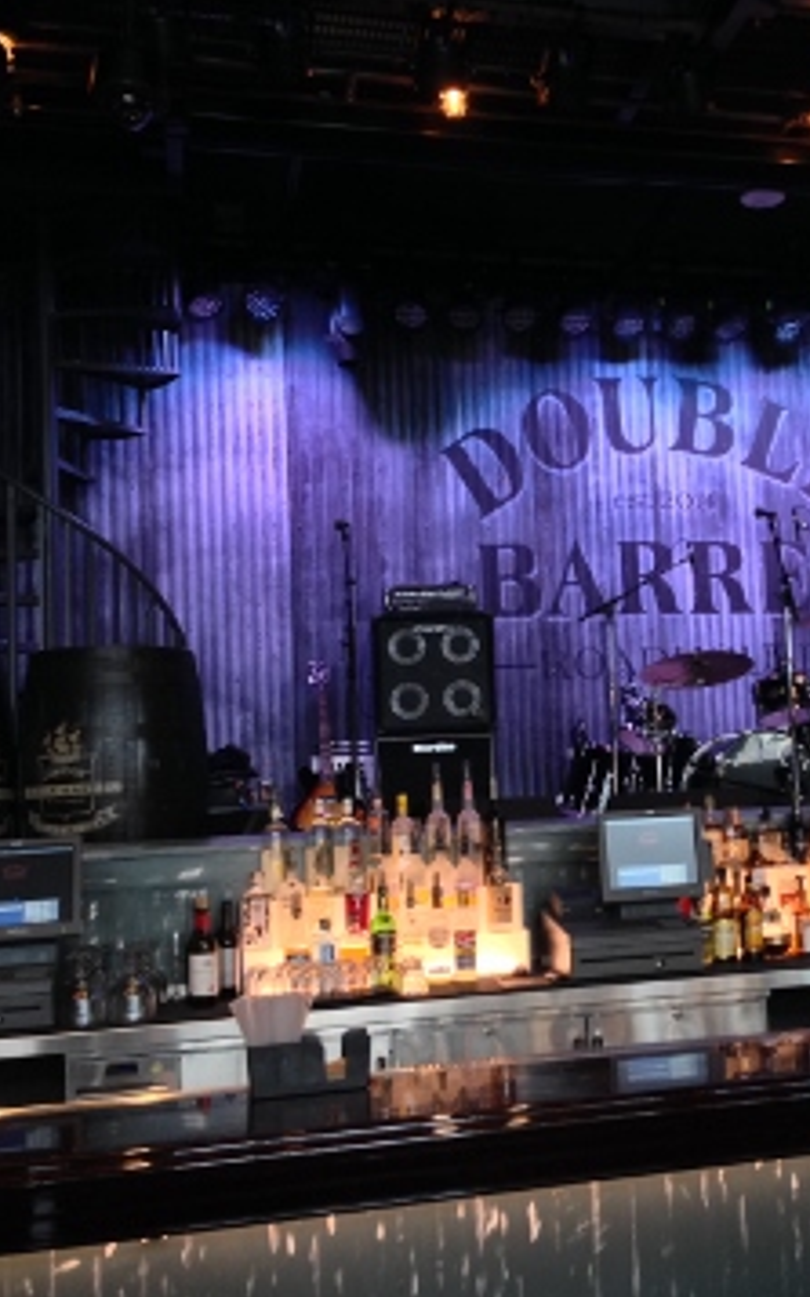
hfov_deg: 26.7
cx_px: 690
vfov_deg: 42.7
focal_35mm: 47
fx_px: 1661
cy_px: 650
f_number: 2.4
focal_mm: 4.12
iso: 125
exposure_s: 1/20
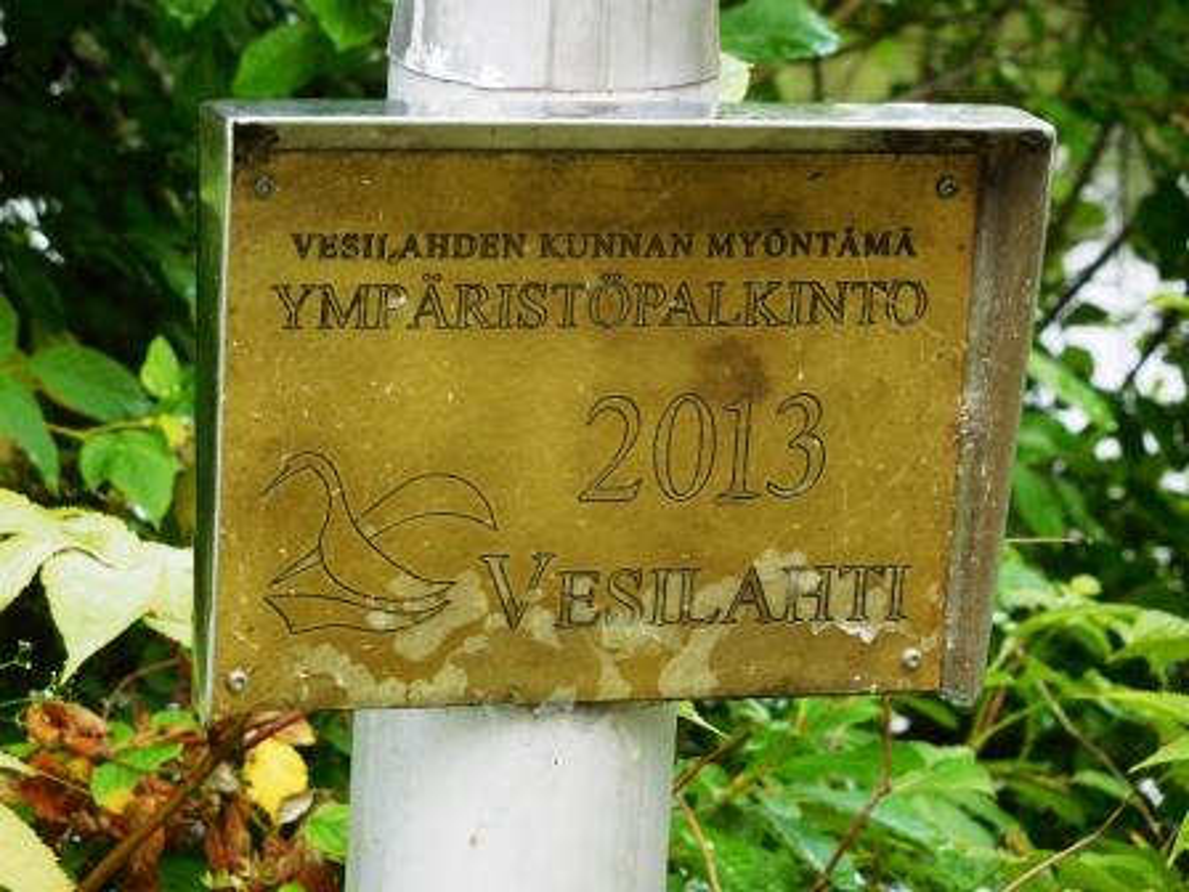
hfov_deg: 11.0
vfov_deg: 8.2
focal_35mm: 180
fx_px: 6183
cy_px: 446
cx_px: 594
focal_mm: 32.1
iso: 125
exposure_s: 1/100
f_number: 5.3
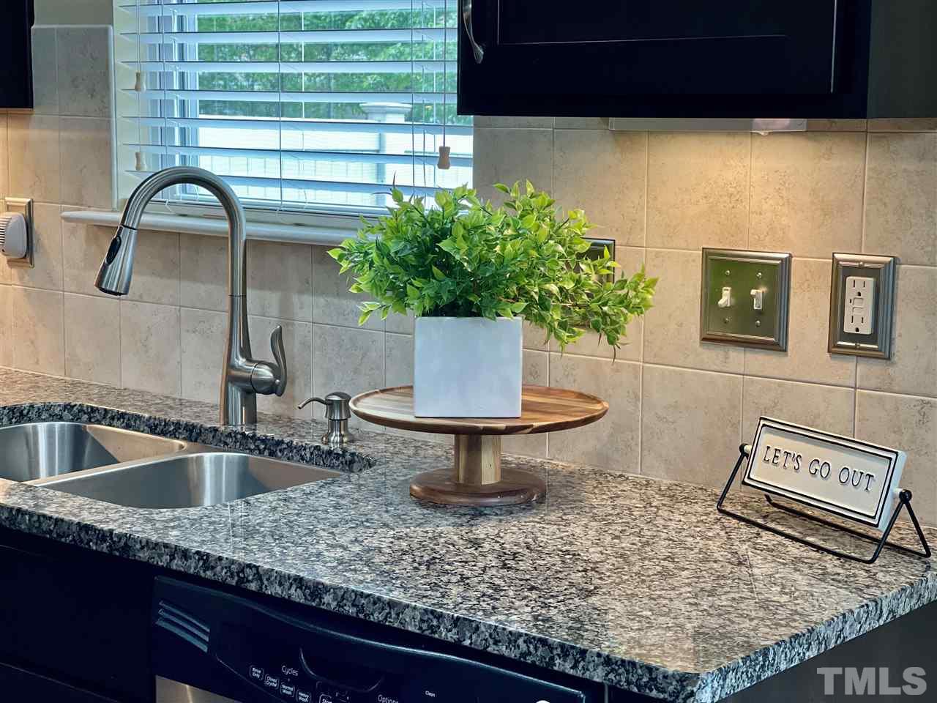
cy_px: 352
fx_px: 1732
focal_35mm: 64
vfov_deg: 22.9
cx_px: 468
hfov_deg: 30.3
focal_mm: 7.5
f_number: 2.2
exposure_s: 1/120
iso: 160
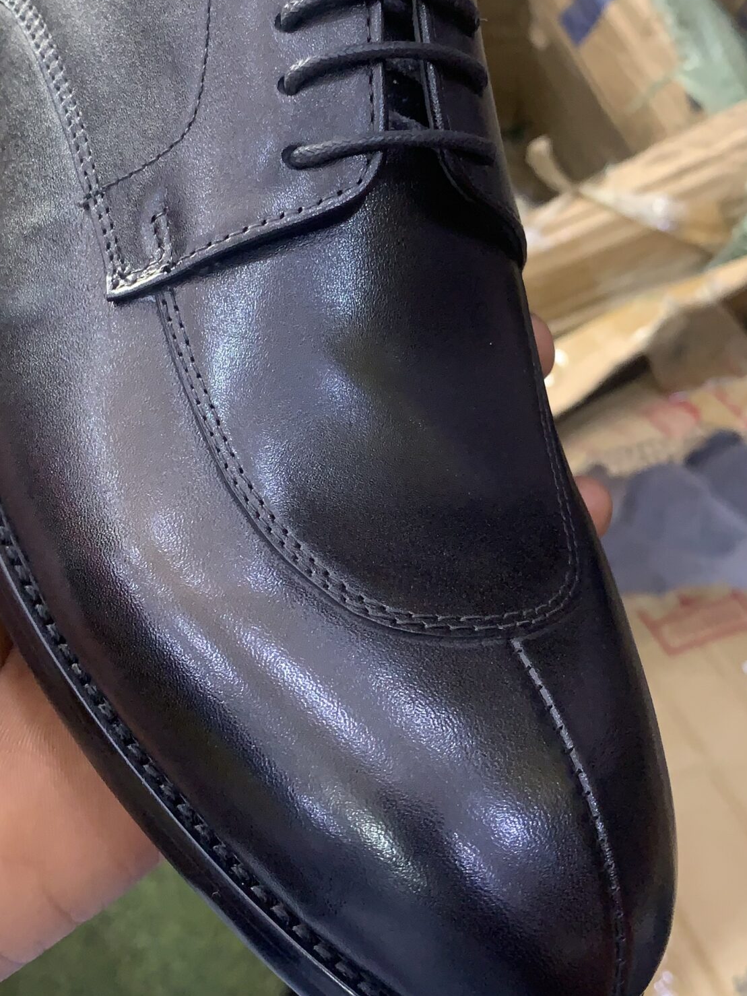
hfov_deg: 32.2
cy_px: 389
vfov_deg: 41.8
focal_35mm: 45
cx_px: 377
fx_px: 1295
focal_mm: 4.25
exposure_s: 1/60
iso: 200
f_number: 1.8
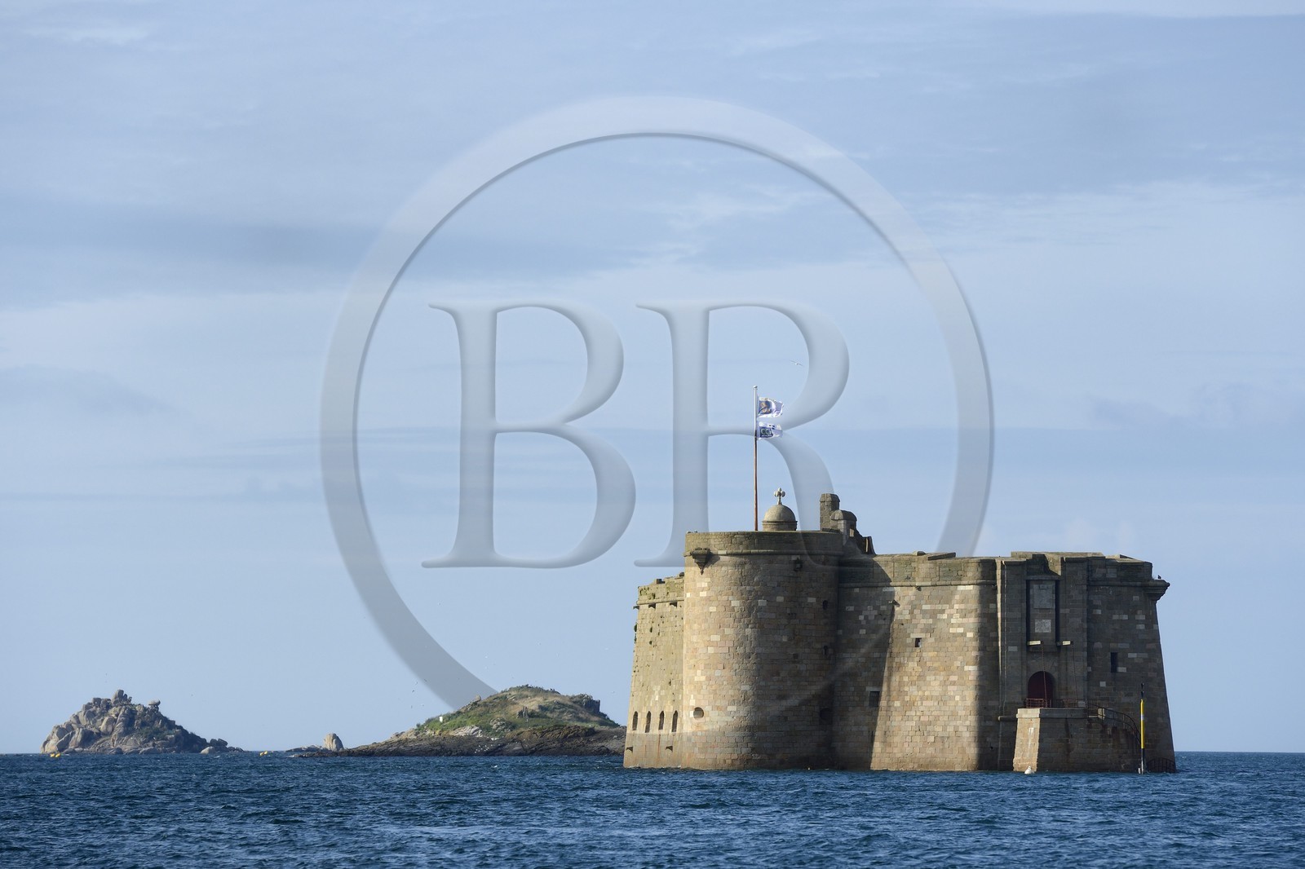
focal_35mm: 185
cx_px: 652
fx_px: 6704
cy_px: 434
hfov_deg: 11.1
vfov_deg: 7.4
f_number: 7.1
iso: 400
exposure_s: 1/1600
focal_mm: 185
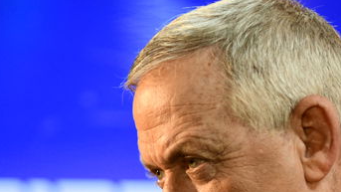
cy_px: 191
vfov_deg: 2.0
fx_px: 5398
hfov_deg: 3.6
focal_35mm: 597
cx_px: 83
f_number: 3.2
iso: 1250
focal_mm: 180
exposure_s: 1/320
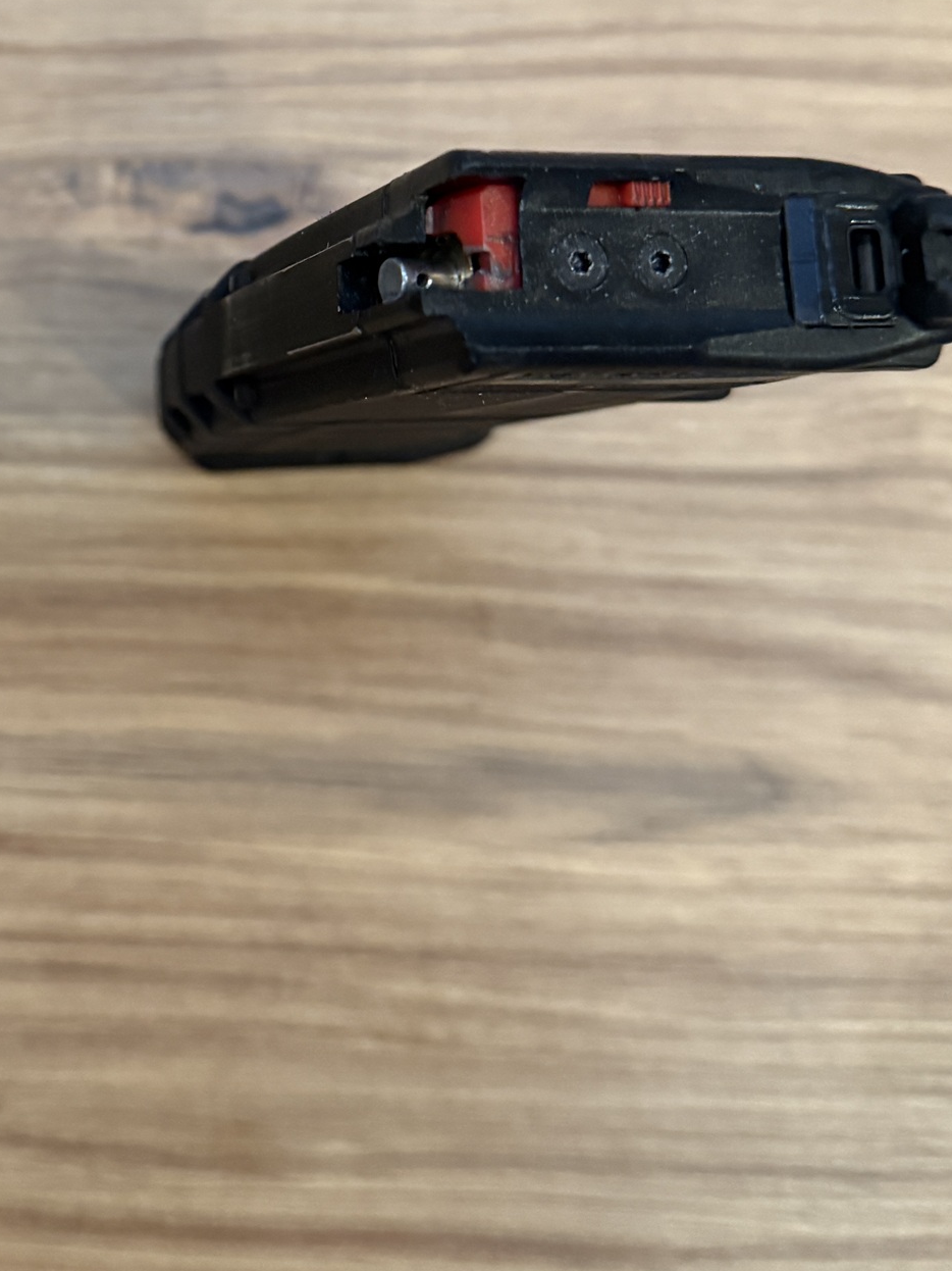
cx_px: 157
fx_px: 1614
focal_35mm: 44
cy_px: 289
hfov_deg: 31.8
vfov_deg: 41.4
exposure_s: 1/60
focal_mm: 6.76
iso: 800
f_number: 1.78
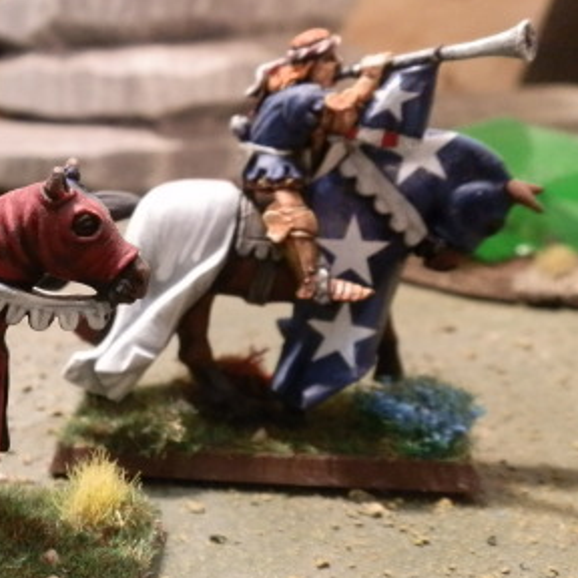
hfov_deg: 34.5
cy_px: 301
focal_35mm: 46
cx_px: 46
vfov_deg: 36.8
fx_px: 869
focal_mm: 5
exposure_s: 1/40
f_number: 3.1
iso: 400
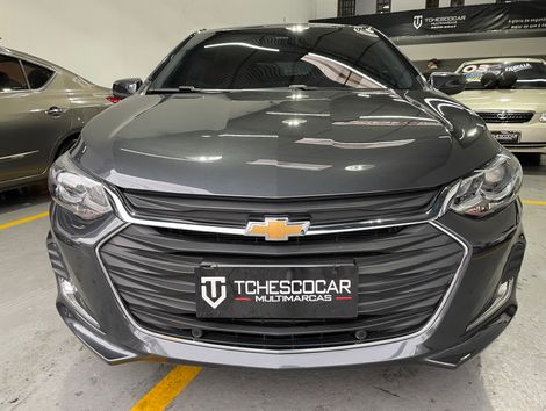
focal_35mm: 26
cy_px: 206
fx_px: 411
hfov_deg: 67.2
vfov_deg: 53.2
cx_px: 273
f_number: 1.6
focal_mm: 4.2
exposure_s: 1/60
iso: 125
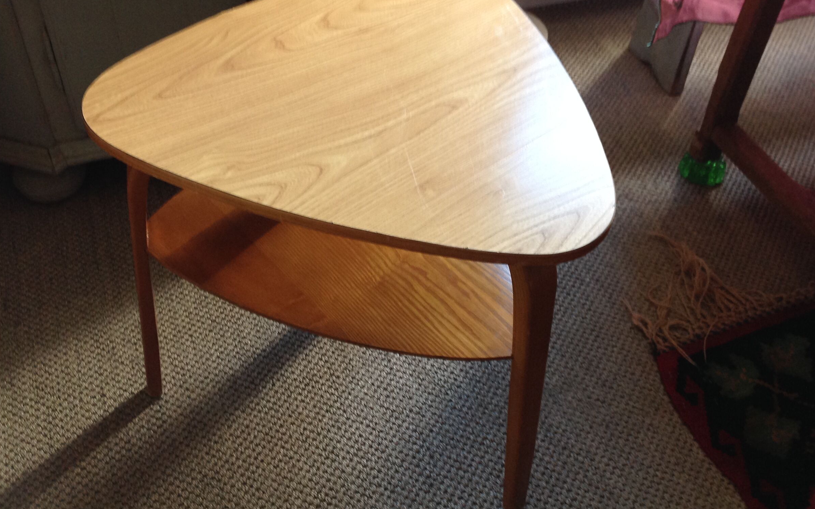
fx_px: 888
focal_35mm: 40
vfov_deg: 32.0
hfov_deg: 49.3
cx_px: 382
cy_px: 240
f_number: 2.4
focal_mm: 4.28
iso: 100
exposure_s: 1/15
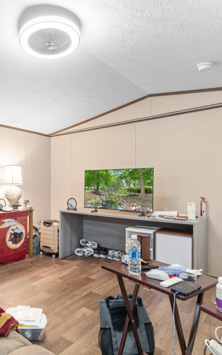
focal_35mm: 23
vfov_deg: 77.2
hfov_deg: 49.7
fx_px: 223
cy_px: 178
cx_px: 43
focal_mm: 10
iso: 100
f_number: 4.5
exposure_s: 2.5
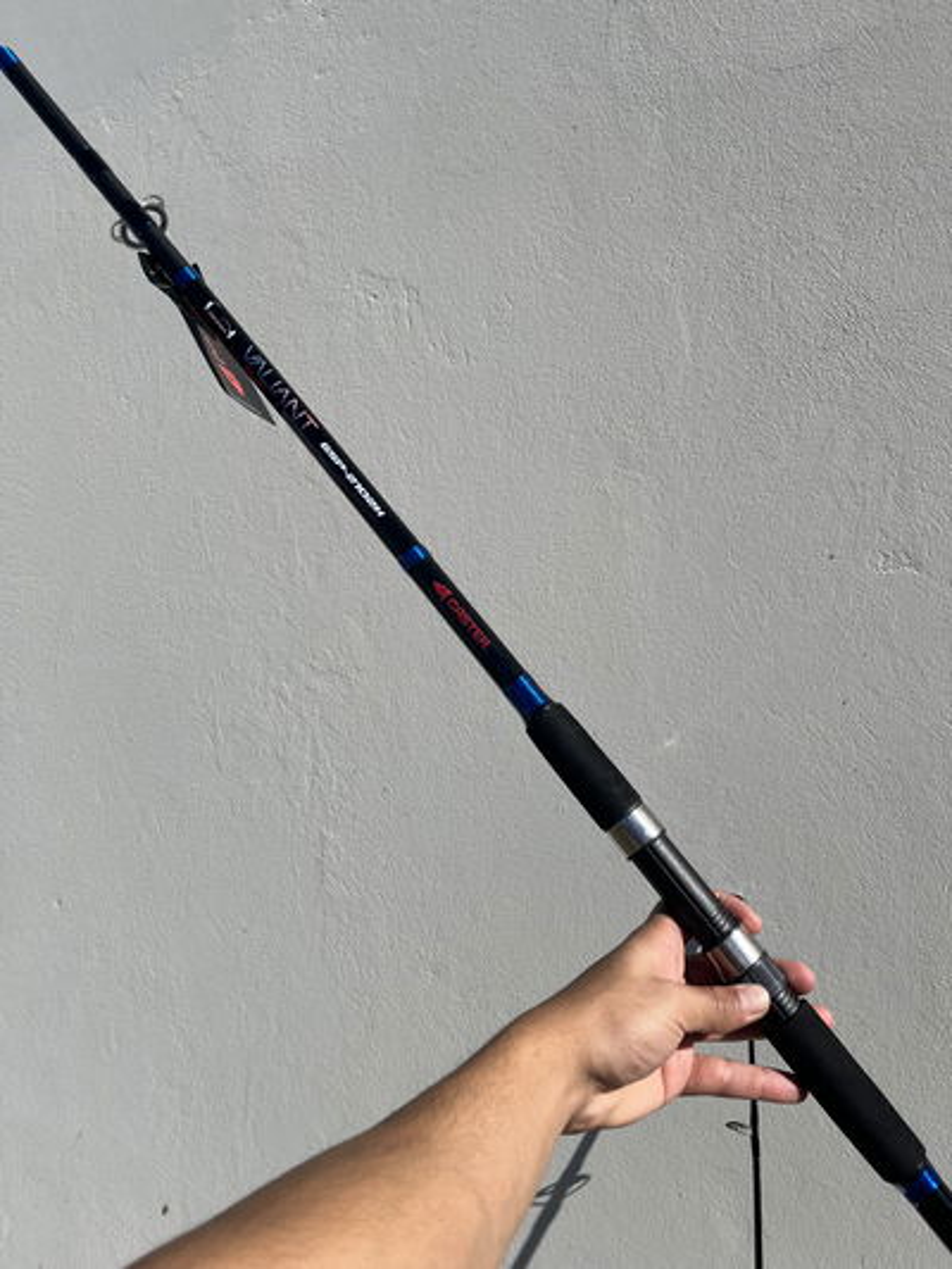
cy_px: 634
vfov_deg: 67.3
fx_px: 953
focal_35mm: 26
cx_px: 476
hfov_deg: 53.1
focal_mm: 5.1
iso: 50
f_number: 1.6
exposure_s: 1/5076
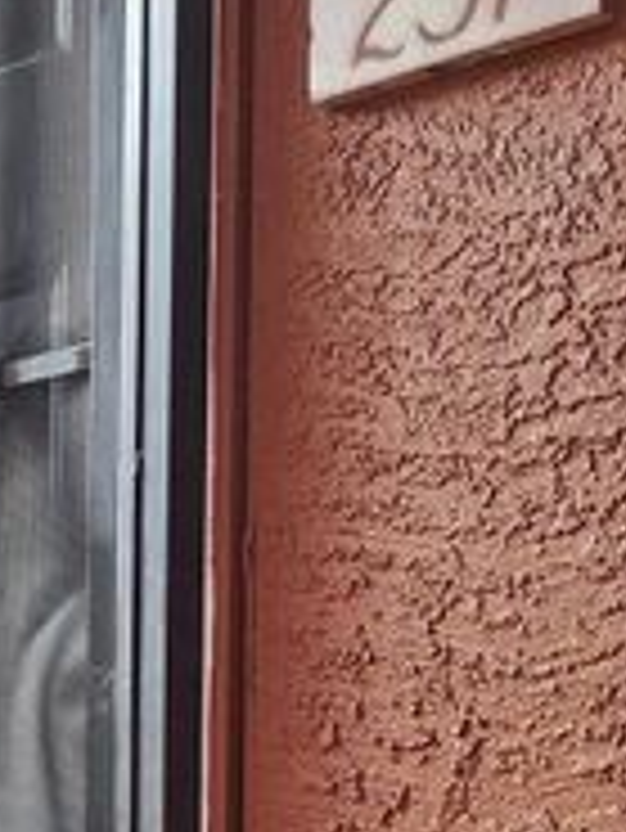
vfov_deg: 22.5
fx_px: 1999
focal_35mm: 83
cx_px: -243
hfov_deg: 16.6
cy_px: 866
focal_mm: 5.54
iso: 40
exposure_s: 1/195
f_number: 1.8
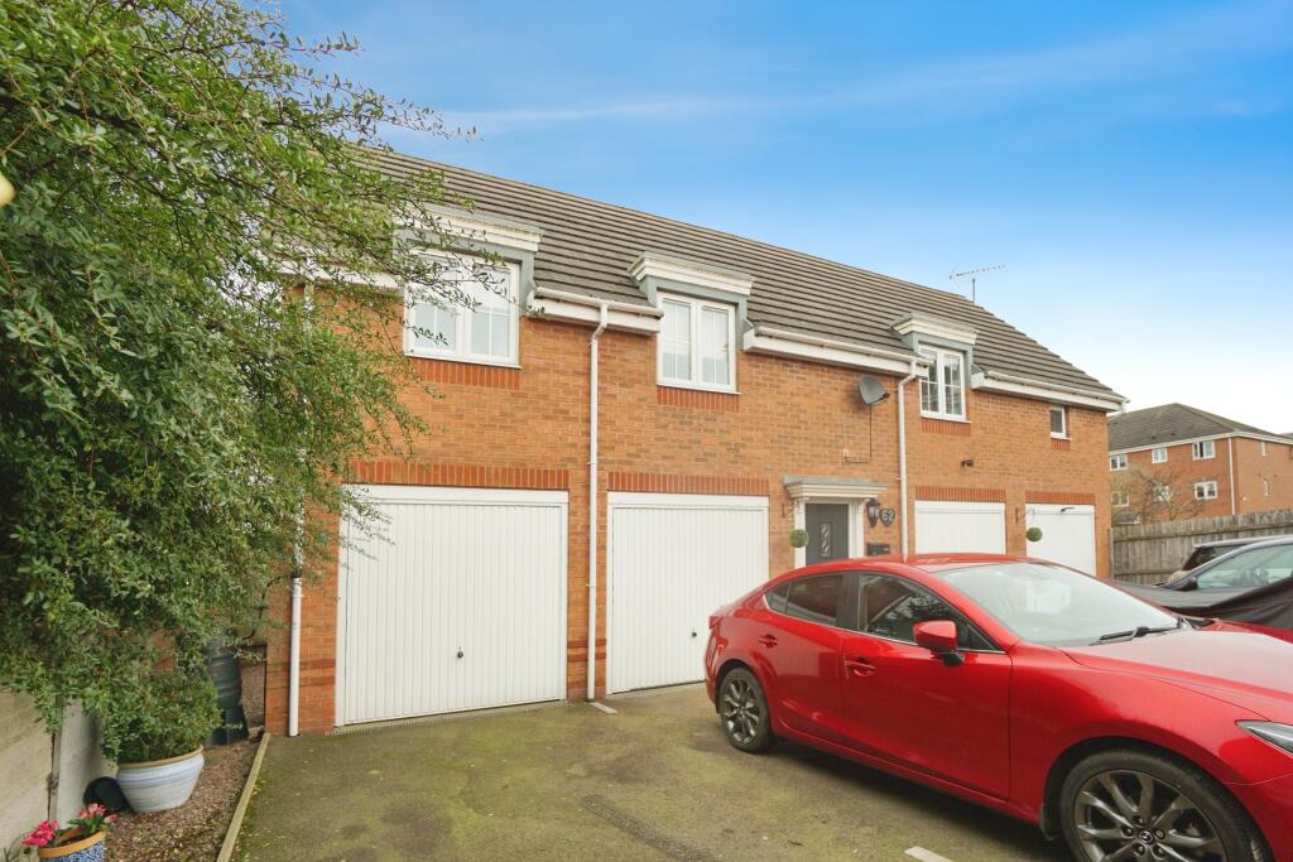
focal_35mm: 15
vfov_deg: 77.3
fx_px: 539
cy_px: 431
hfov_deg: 100.4
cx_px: 646
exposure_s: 1/160
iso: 125
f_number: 4
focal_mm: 10
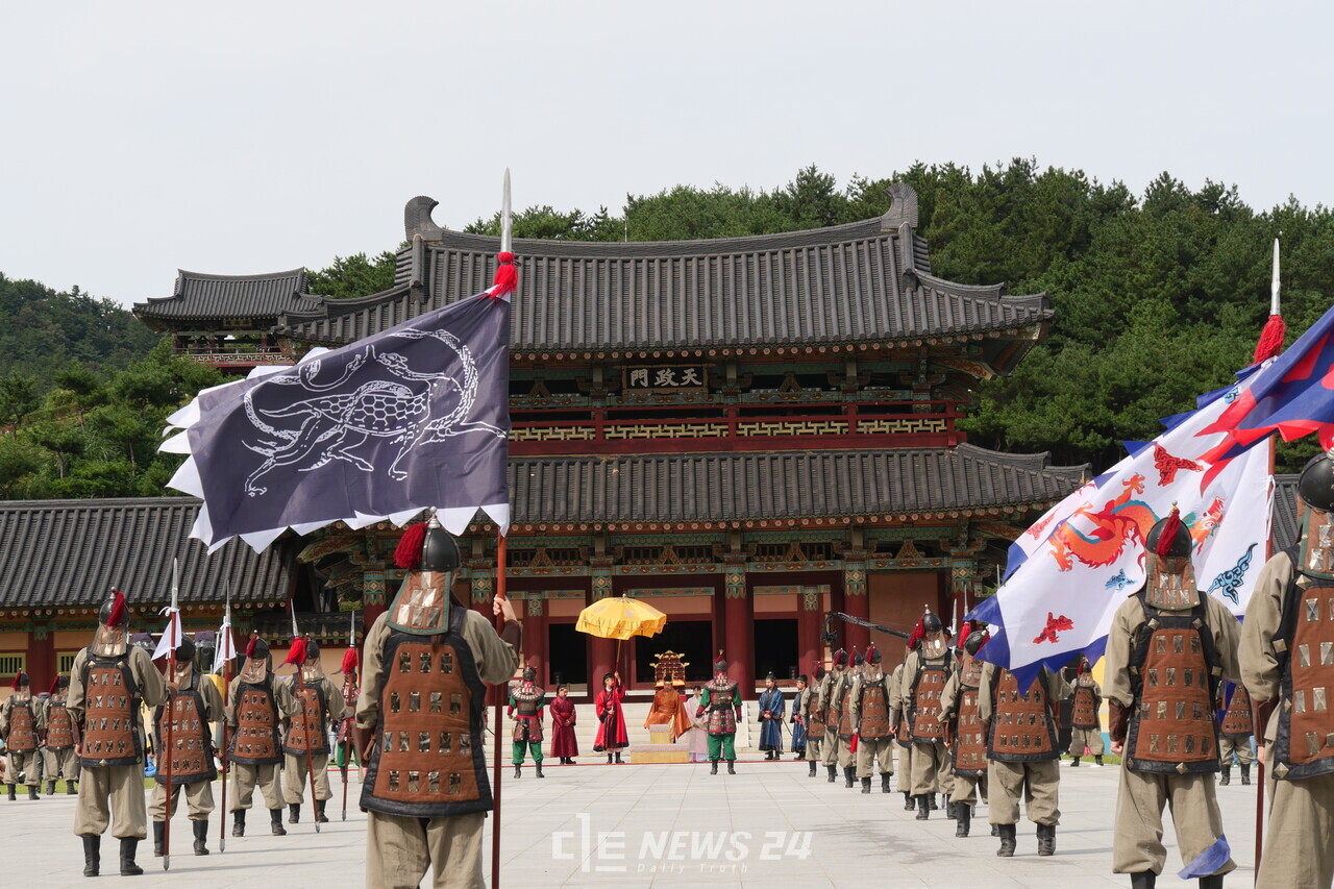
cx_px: 667
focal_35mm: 95
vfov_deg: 14.4
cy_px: 444
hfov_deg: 21.5
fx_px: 3520
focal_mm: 46
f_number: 7.1
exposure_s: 1/400
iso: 200
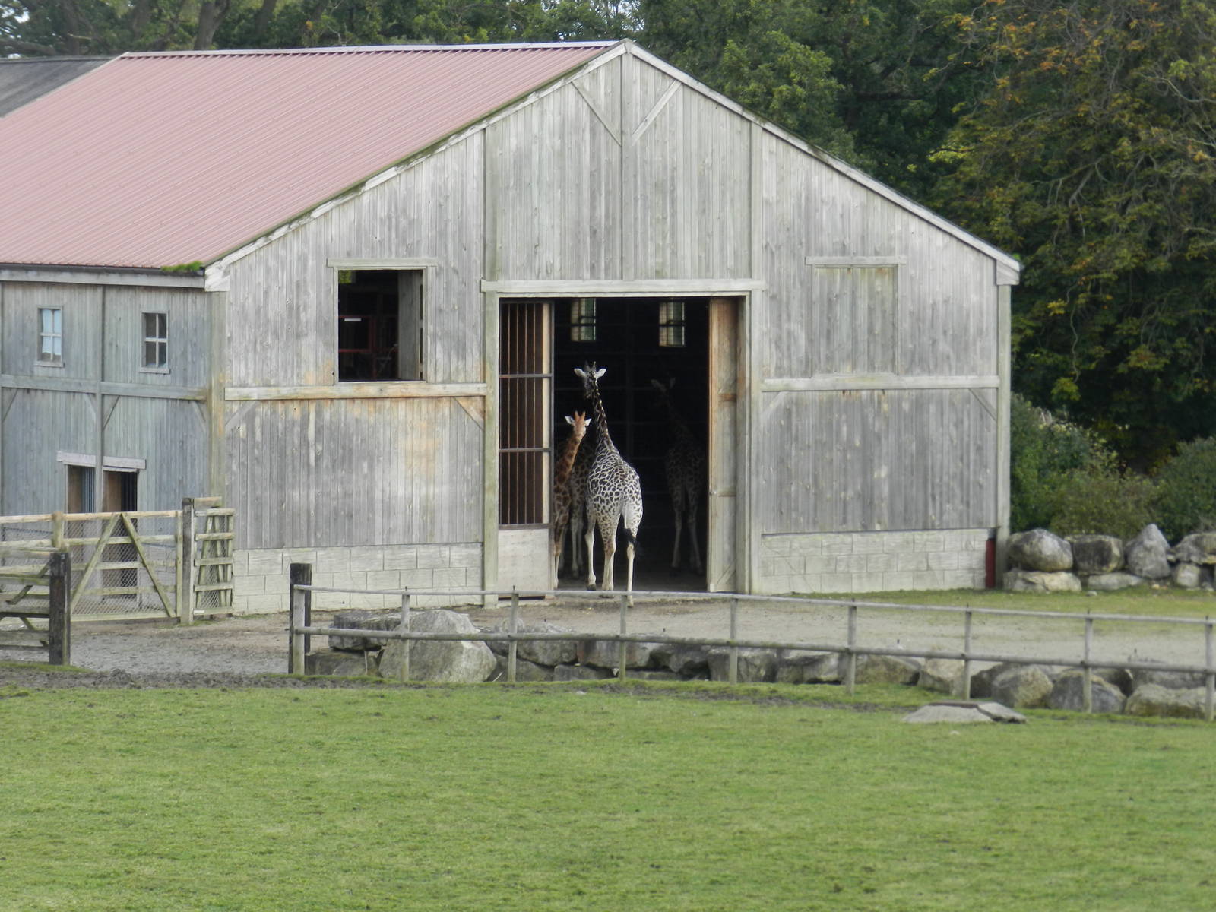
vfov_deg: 7.8
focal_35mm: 191
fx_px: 6709
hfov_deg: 10.4
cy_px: 456
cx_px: 608
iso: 160
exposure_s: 1/125
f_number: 5.5
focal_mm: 34
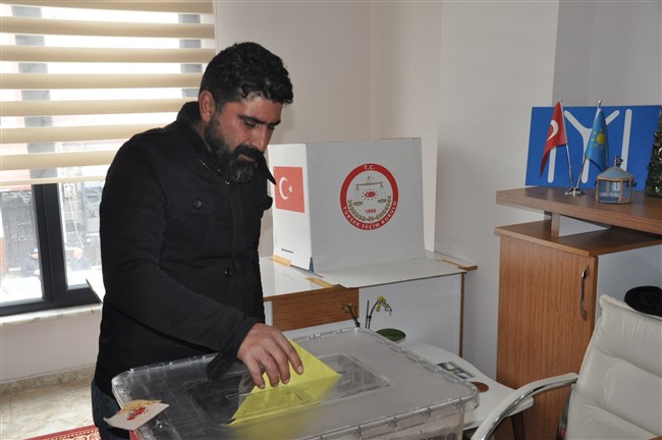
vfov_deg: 36.8
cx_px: 331
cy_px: 220
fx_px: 661
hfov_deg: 53.2
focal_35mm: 36
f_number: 6.3
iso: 1250
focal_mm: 24
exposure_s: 1/200
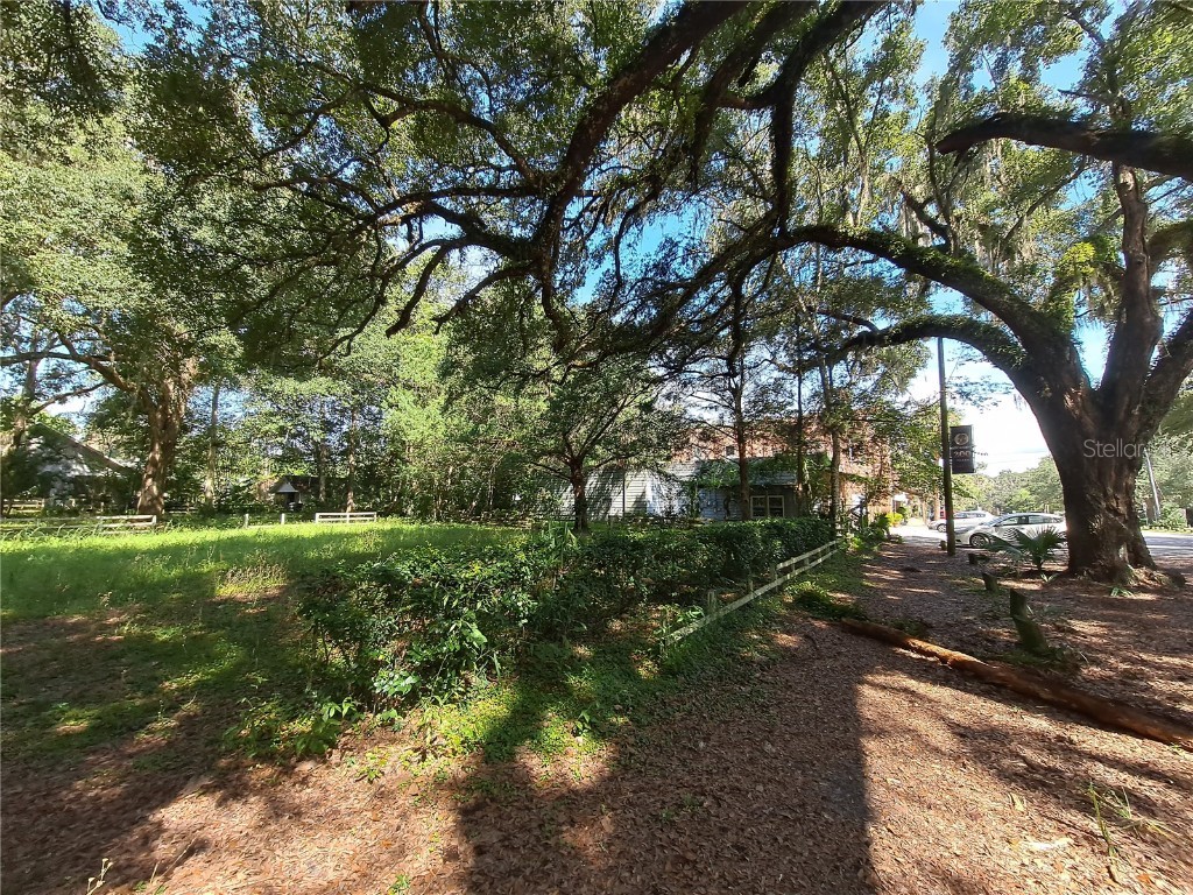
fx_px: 448
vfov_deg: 89.9
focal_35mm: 13
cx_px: 596
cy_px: 448
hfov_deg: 106.2
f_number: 2.2
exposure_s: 1/462
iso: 40
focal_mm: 1.74
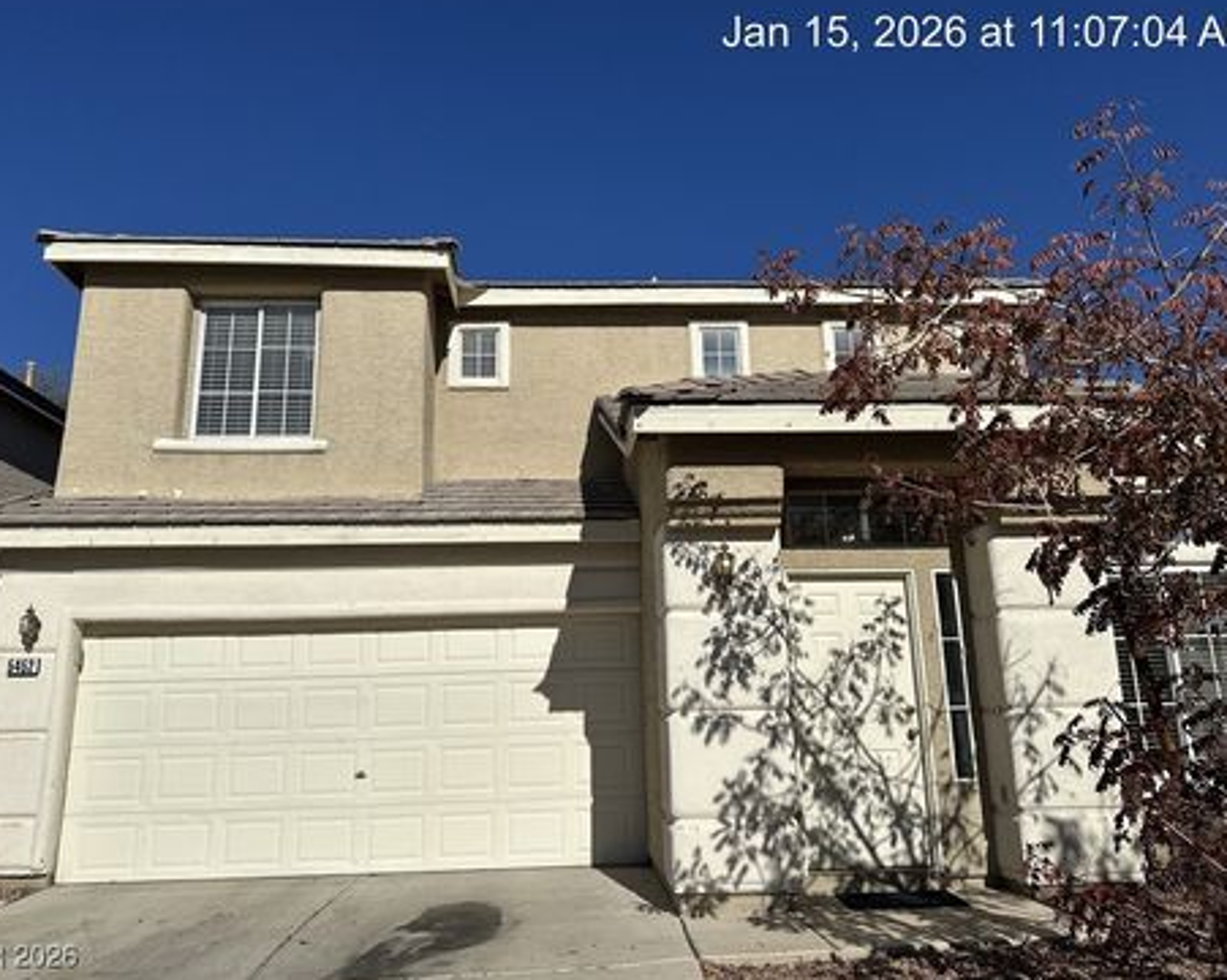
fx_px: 943
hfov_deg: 66.1
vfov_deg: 54.9
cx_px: 623
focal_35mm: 26
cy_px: 475
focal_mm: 6.86
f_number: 1.78
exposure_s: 1/18519
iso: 80
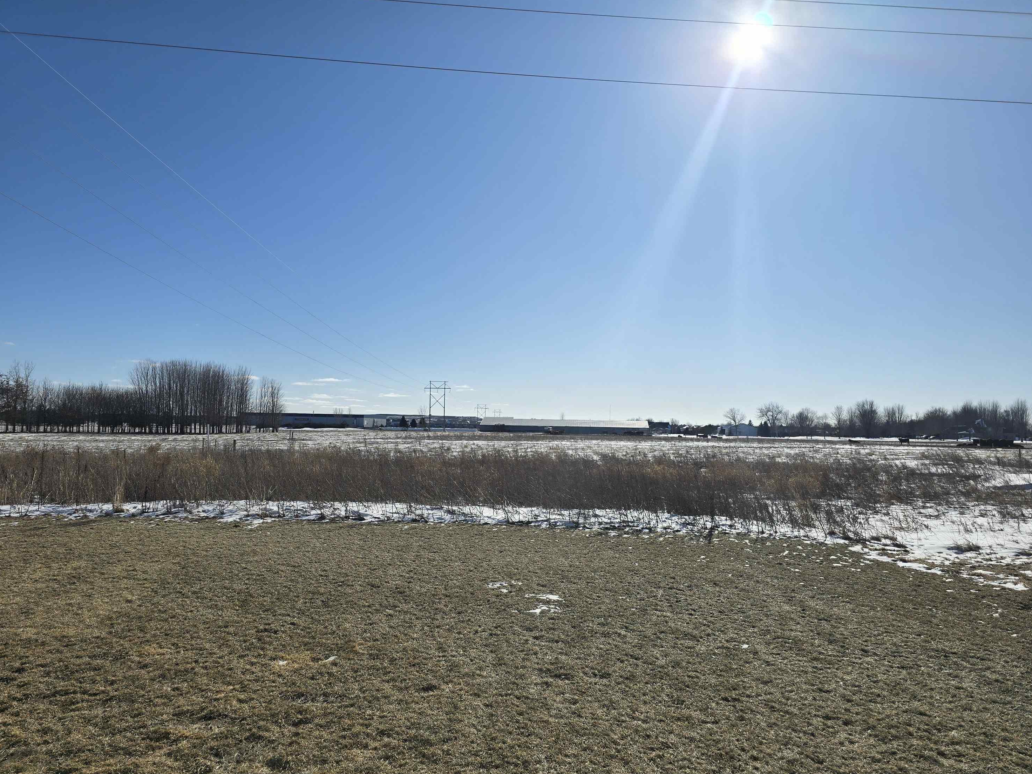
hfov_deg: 71.6
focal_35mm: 24
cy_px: 402
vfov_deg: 56.8
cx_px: 509
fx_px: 716
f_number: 1.7
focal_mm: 6.3
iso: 12
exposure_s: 1/2456
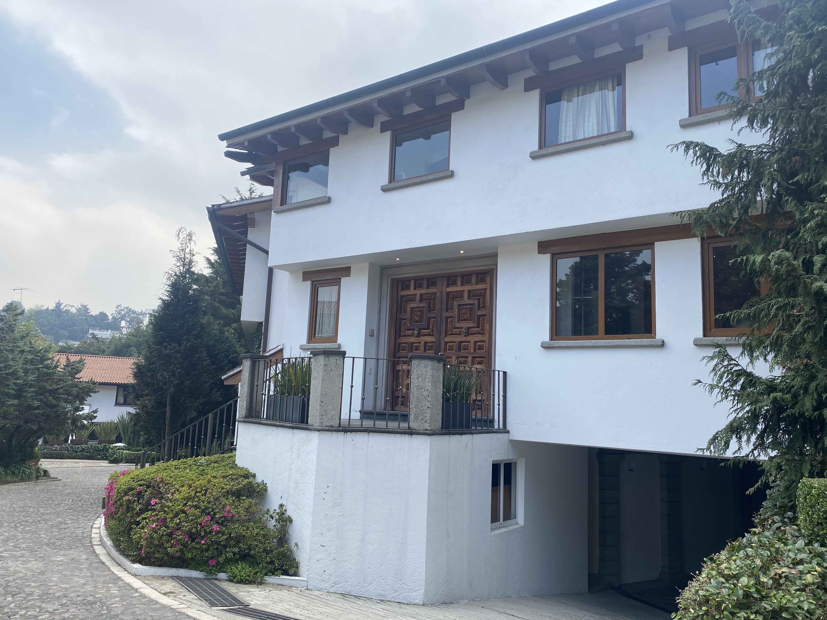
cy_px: 310
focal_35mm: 26
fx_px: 621
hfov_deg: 67.3
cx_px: 414
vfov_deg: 53.1
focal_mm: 4.25
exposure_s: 1/693
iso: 32
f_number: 1.8
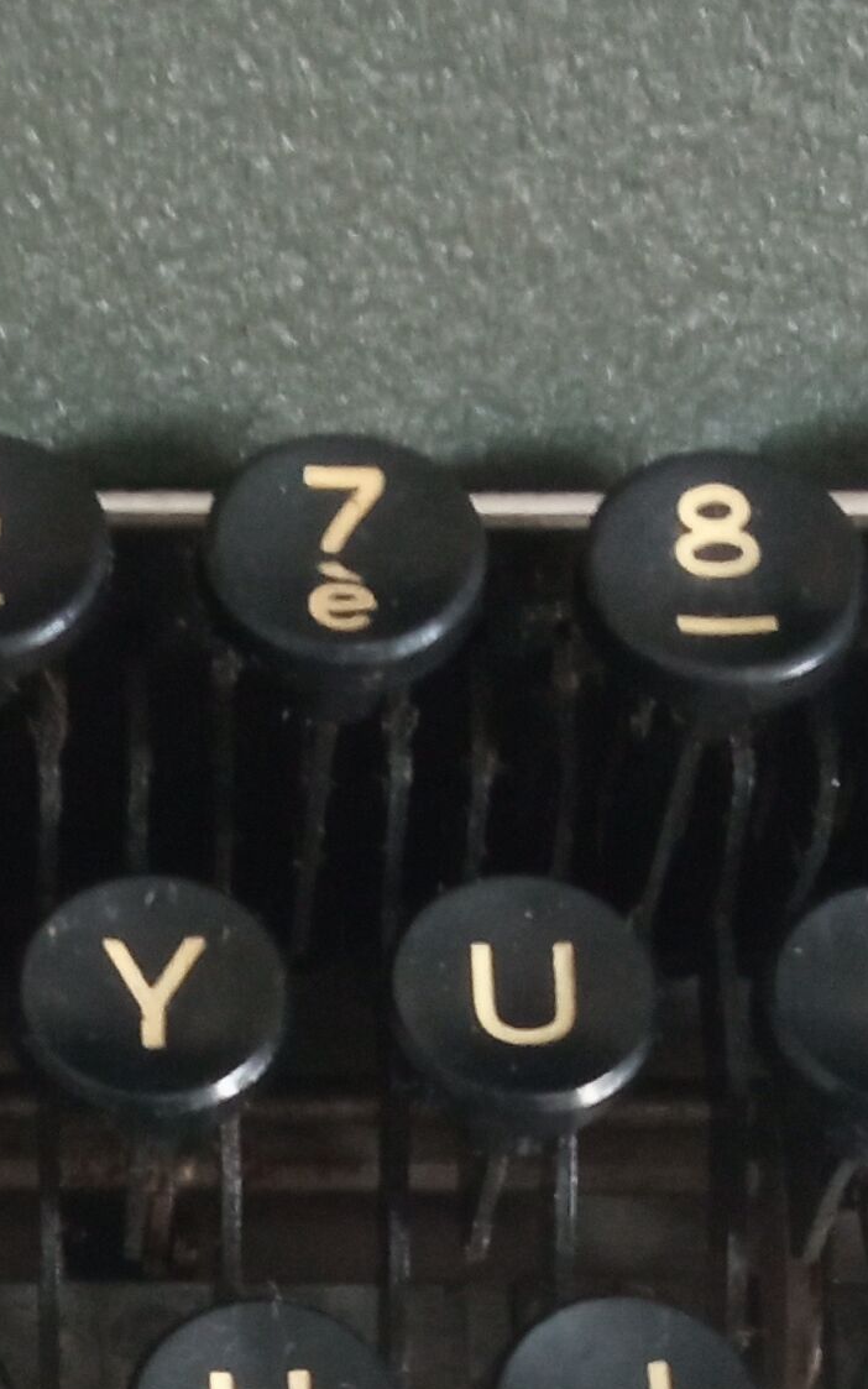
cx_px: 138
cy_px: 1453
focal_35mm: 106
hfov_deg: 12.3
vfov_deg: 19.0
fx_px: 4012
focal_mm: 3.79
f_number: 2.2
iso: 1002
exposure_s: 1/20
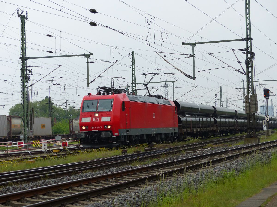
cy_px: 104
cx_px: 138
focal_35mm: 83
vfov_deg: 17.8
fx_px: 664
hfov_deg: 23.6
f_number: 2.8
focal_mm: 15
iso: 200
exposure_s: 1/500
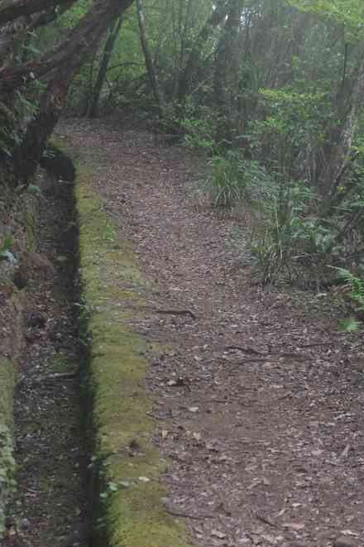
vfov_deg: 16.4
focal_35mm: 125
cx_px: 223
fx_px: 1894
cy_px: 255
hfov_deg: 11.0
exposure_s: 1/100
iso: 3200
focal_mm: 55
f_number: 8
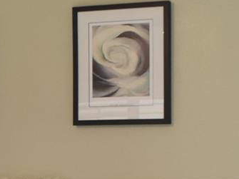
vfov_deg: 7.5
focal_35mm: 193
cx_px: -6
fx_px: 1332
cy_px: 282
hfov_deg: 10.2
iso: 560
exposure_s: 1/60
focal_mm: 28
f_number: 4.2
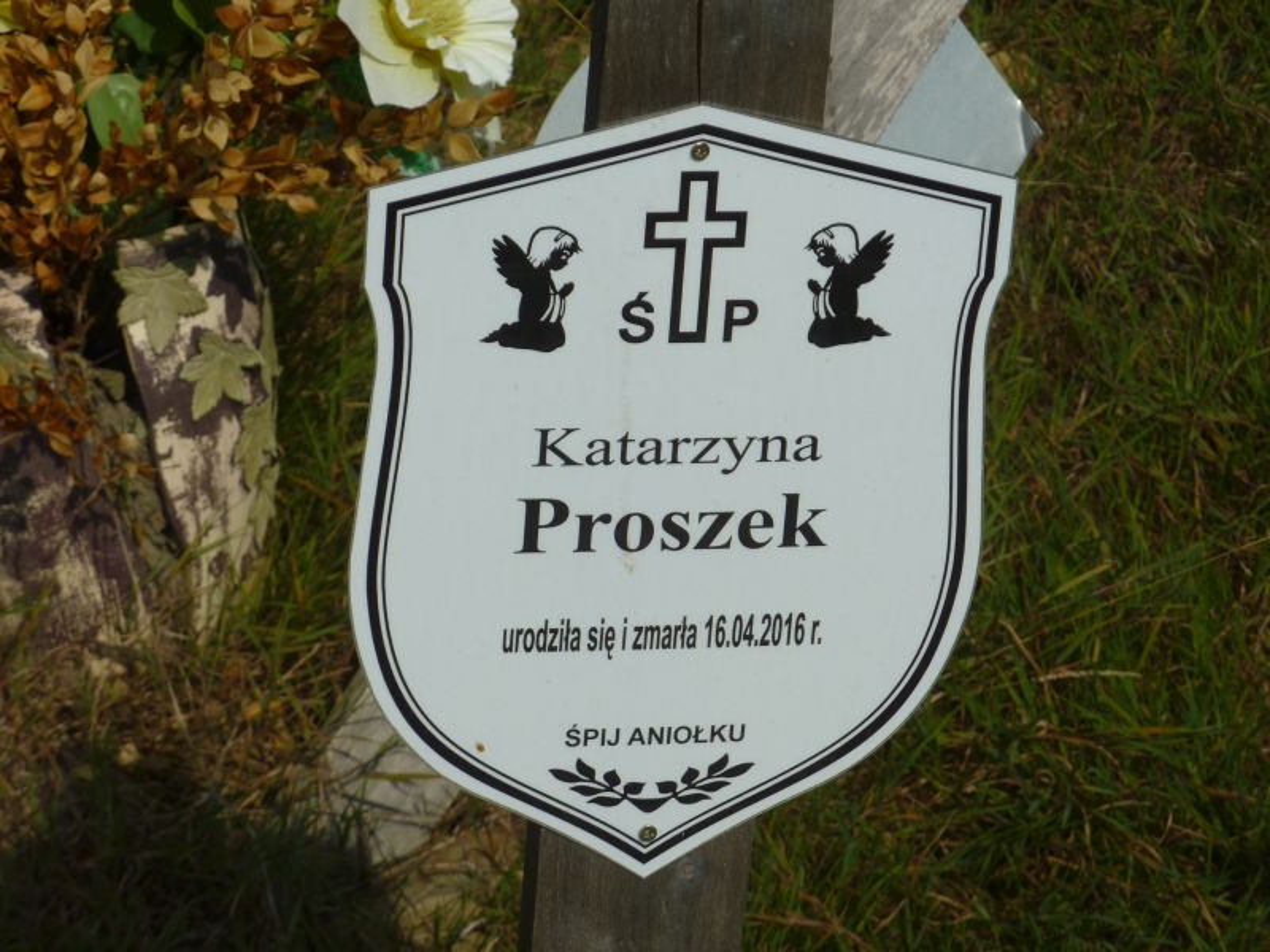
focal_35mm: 169
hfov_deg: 11.7
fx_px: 6200
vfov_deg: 8.8
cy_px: 476
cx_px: 635
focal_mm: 27.8
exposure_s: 1/1000
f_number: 5.6
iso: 80
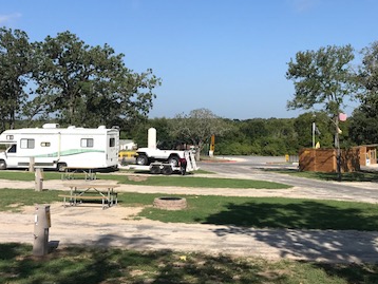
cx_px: 219
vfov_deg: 29.0
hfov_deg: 38.1
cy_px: 101
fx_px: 546
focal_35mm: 50
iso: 20
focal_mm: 3.99
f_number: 1.8
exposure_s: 1/2740
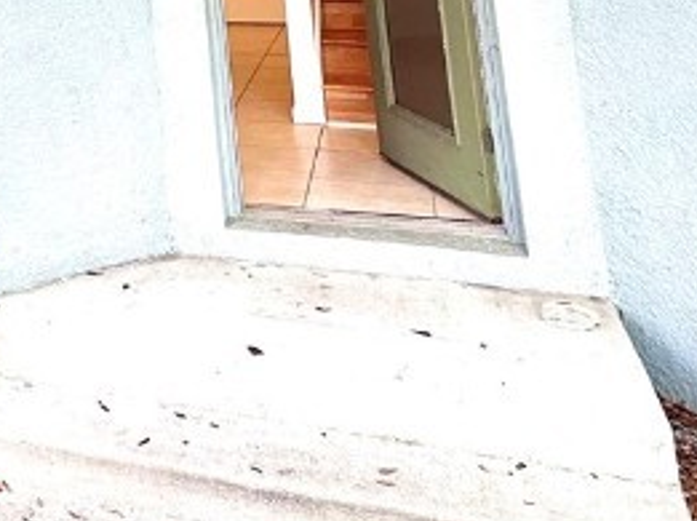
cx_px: -120
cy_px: -302
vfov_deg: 21.4
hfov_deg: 30.3
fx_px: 1106
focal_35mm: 55
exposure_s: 1/102
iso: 40
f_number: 2.2
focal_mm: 2.22
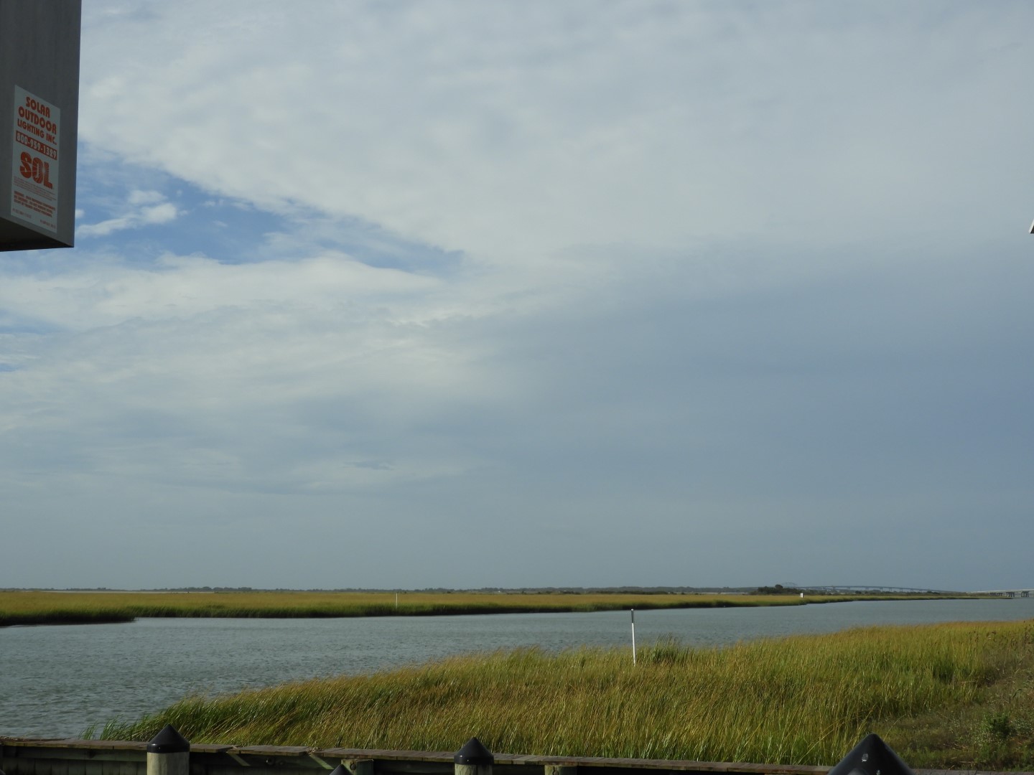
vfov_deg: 24.4
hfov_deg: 32.2
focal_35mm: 60
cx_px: 517
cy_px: 388
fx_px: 1792
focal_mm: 10.7
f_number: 4.2
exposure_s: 1/2000
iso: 100
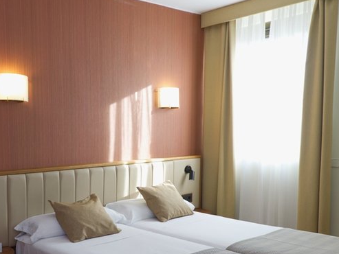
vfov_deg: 35.9
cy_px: 165
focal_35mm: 40
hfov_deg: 45.2
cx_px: 80
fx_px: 390
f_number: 5
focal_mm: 17
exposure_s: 1/40
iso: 250
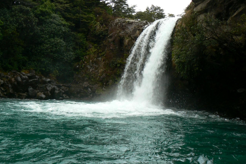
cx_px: 123
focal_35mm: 38
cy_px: 77
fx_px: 260
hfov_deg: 50.7
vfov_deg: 35.1
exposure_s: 1/100
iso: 100
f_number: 5.6
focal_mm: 6
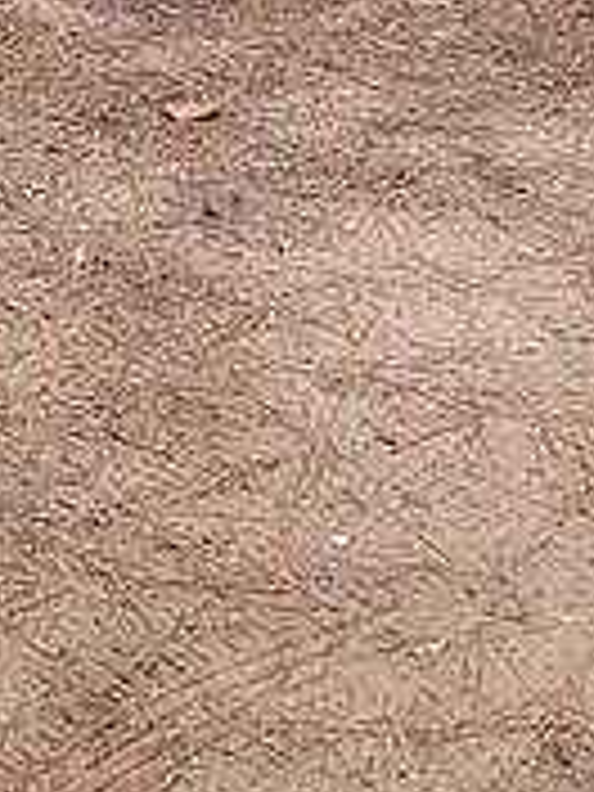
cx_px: -234
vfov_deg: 16.7
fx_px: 2494
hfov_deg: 13.0
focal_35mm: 109
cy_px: -333
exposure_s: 1/120
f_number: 1.8
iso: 32
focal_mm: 7
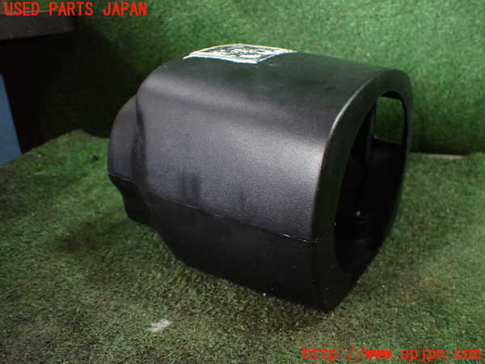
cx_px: 242
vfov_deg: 46.8
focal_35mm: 30
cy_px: 182
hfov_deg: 60.0
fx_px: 420
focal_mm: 5.4
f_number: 2.3
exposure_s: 1/100
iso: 800
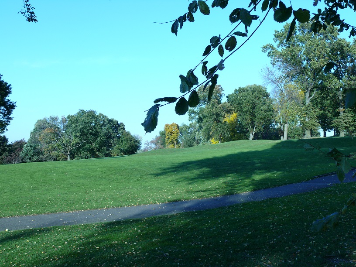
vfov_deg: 40.7
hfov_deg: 52.6
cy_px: 134
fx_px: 360
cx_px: 178
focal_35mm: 35
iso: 100
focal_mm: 7.4
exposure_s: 1/200
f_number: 5.6
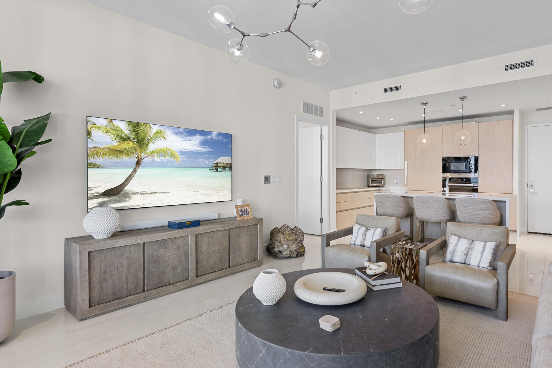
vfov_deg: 64.5
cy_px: 175
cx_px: 324
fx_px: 291
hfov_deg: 86.1
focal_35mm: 19
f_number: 8
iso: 125
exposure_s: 1/2
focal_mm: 14
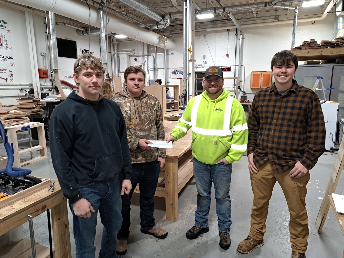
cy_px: 129
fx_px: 239
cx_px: 172
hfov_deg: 71.6
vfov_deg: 56.8
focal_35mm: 24
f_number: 1.8
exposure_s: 1/60
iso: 125
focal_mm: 5.23
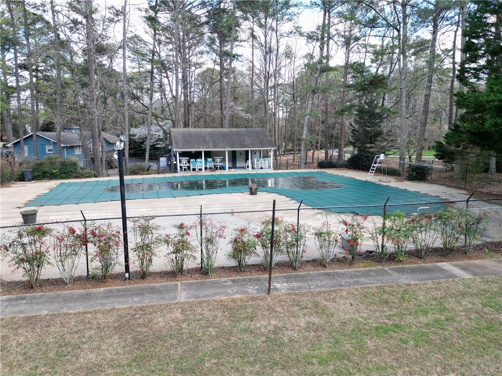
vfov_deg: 56.8
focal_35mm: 24
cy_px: 188
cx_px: 251
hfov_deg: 71.6
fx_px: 348
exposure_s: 1/500
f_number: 1.7
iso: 200
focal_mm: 6.72
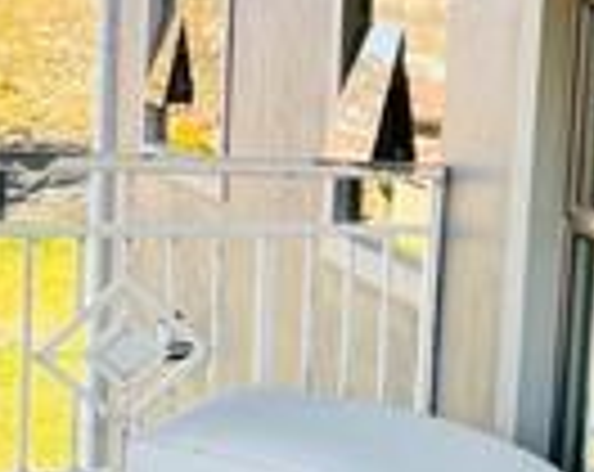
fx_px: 1351
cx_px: 950
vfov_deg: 19.8
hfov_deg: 20.4
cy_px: 220
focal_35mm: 77
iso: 32
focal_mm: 1.57
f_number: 1.8
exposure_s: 1/104
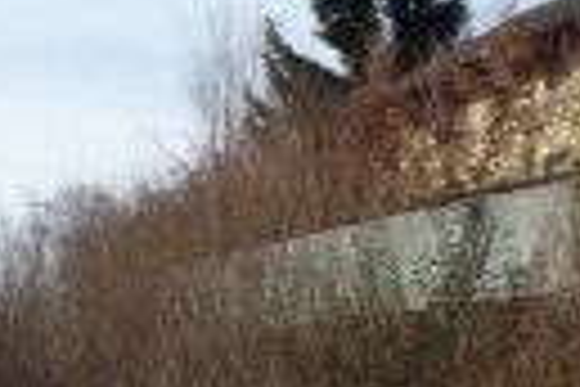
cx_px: 189
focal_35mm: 124
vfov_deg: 11.1
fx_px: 1998
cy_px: 162
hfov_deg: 16.5
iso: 100
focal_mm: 5.2
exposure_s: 1/400
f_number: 4.5
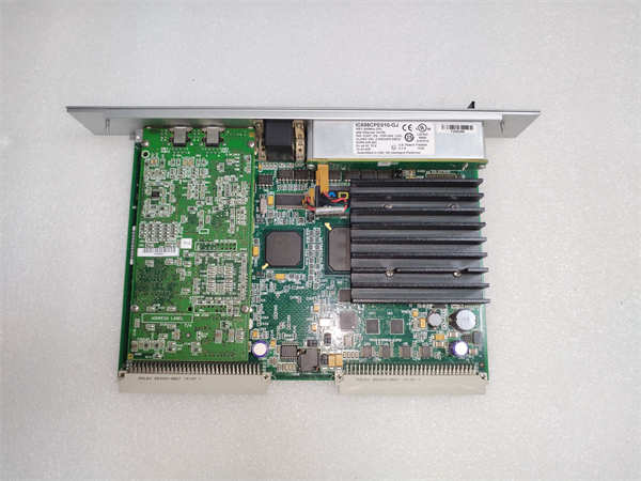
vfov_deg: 53.1
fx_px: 481
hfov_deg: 67.3
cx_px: 320
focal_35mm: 26
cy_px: 240
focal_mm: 4.75
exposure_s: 1/33.3
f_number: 1.8
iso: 400
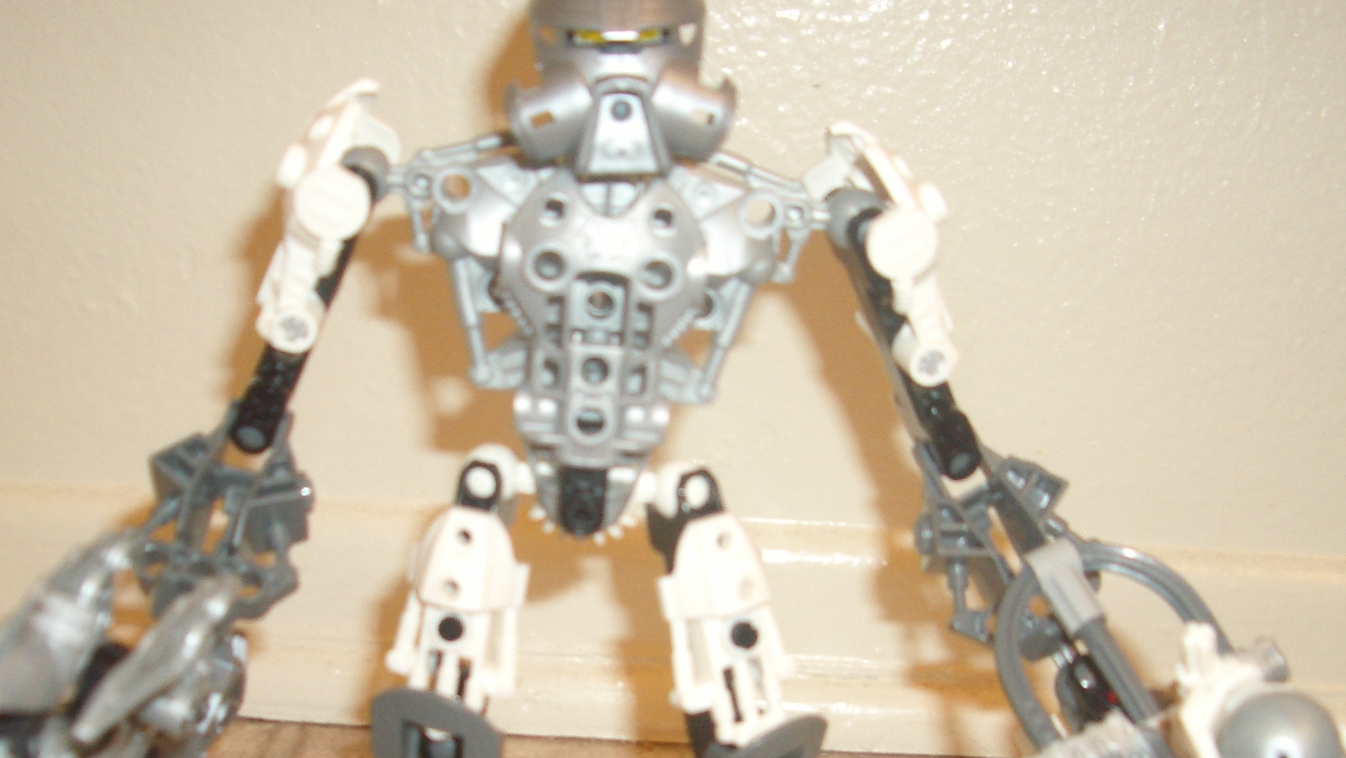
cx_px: 655
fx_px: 1713
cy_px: 534
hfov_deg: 42.9
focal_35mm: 48
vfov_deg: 24.7
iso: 100
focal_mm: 5.8
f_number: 2.6
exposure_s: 1/60
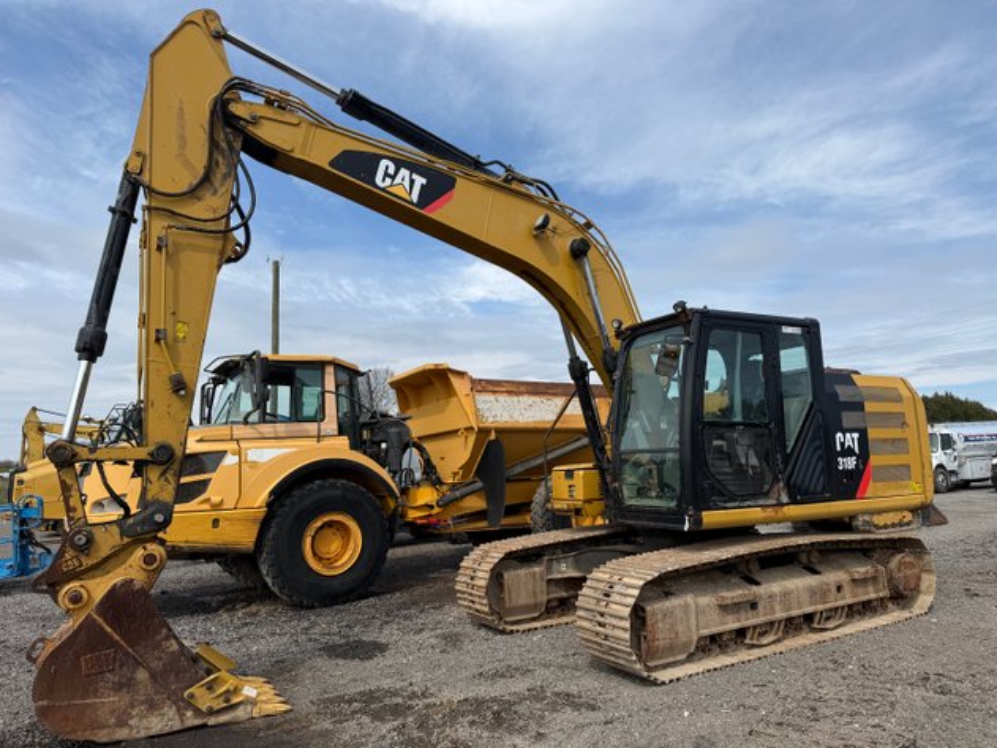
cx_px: 498
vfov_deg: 56.8
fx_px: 691
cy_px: 374
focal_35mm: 24
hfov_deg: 71.6
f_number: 1.78
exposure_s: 1/4673
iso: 80
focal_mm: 6.76
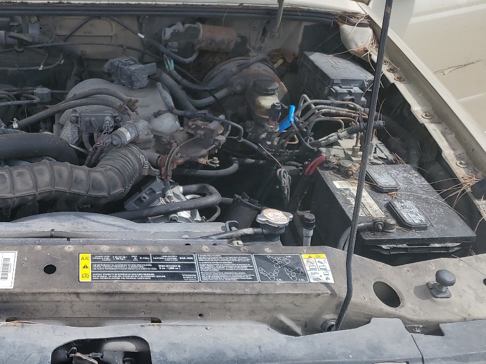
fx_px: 632
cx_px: 96
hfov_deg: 40.3
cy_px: 186
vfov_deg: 32.2
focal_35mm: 45
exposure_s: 1/1667
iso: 50
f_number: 1.5
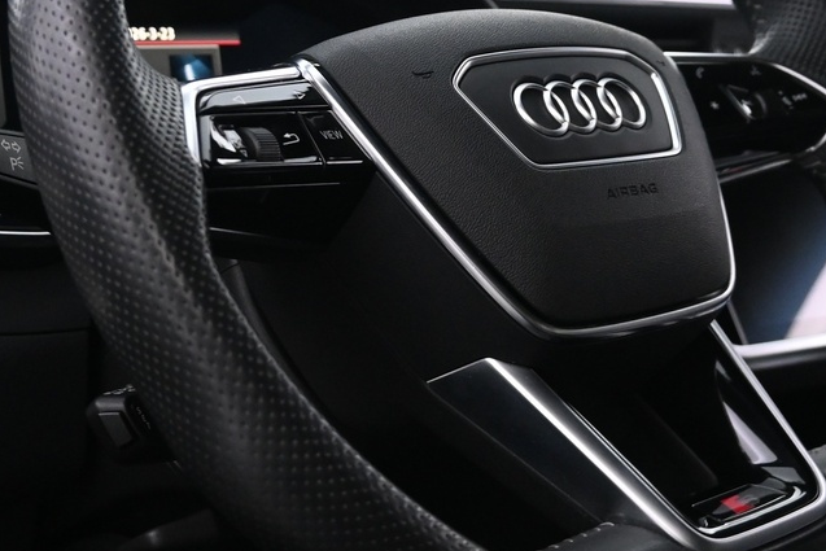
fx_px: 1400
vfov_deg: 22.2
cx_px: 381
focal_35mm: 61
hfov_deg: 32.9
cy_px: 171
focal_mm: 16
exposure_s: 1/25
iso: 1800
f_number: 3.5
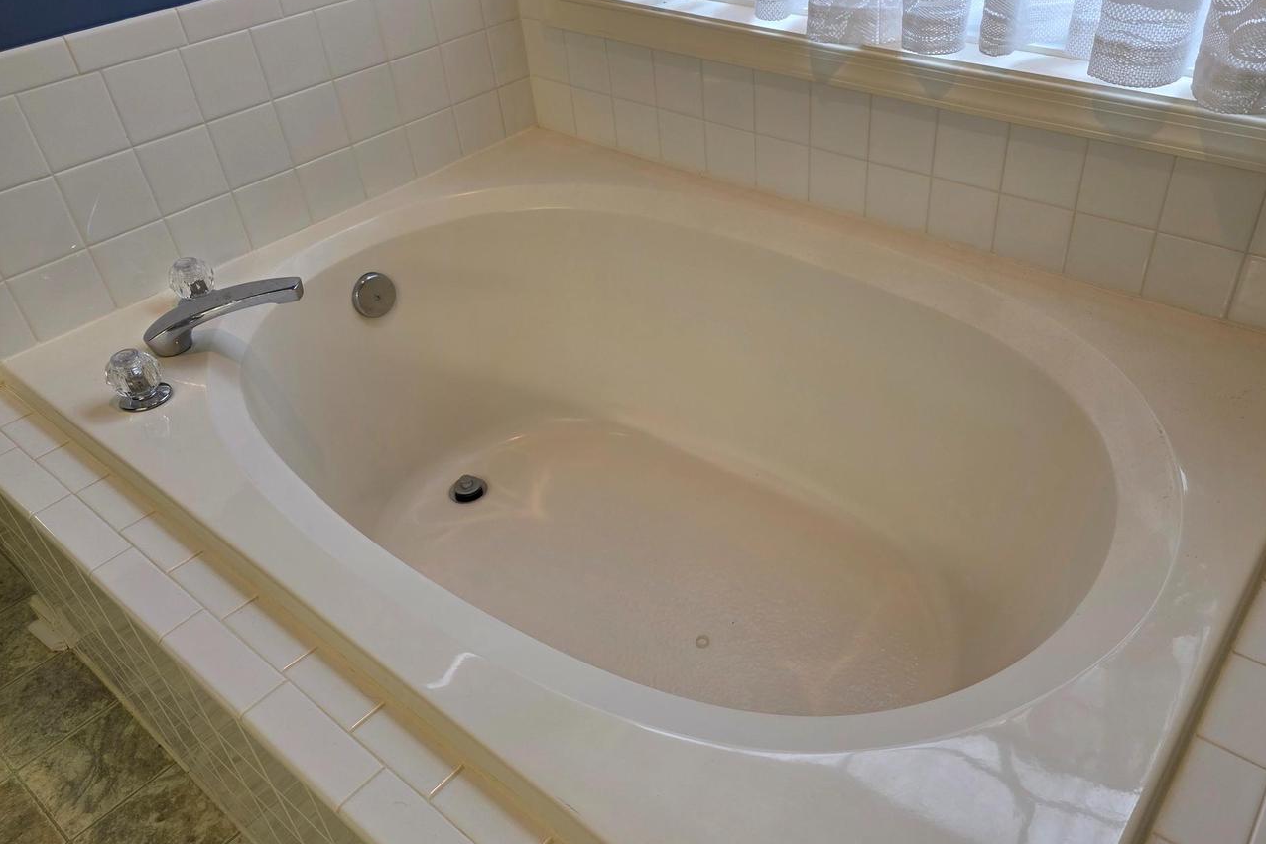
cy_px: 380
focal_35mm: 27
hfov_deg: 67.2
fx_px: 950
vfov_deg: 47.9
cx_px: 696
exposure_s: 1/120
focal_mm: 6.3
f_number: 1.7
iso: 100
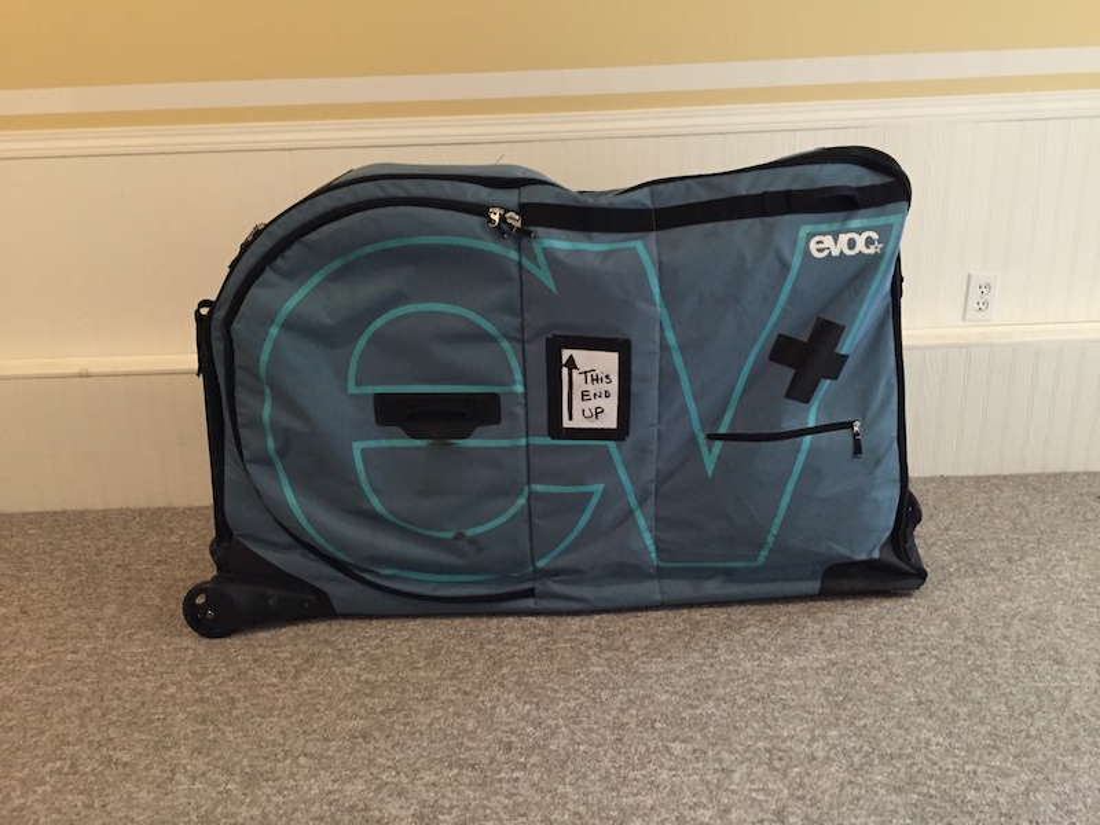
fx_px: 922
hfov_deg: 61.7
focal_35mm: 29
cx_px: 550
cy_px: 412
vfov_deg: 48.2
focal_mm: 4.15
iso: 250
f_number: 2.2
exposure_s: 1/15
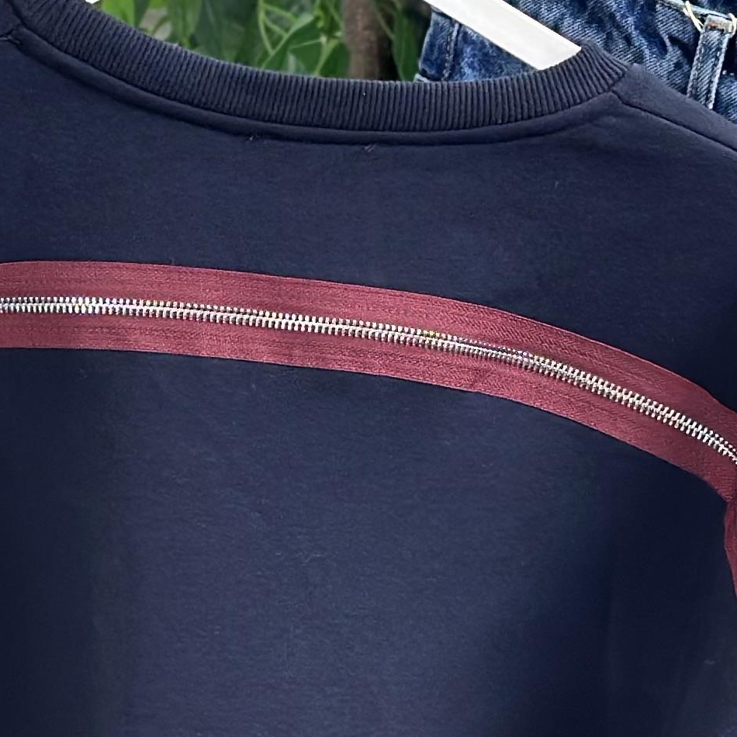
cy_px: 501
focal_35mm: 180
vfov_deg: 9.7
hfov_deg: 9.7
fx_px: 4336
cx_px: 381
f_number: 1.78
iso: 125
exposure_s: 1/100
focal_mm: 6.86
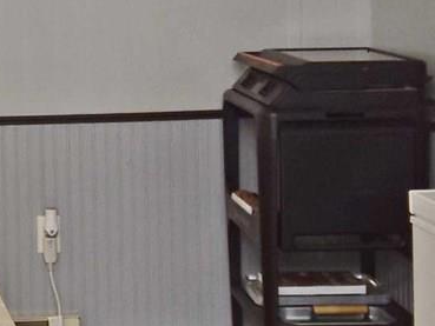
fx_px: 1508
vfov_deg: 12.2
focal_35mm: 120
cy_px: -11
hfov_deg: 15.7
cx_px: -103
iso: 500
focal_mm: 10
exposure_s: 1/160
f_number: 4
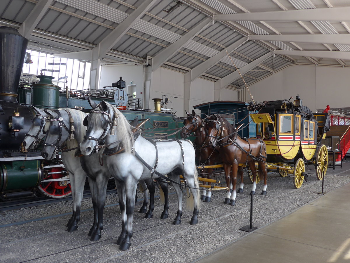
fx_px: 293
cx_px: 175
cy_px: 132
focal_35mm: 29
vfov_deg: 48.2
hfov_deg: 61.7
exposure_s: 1/125
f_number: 2.8
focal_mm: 6
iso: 80
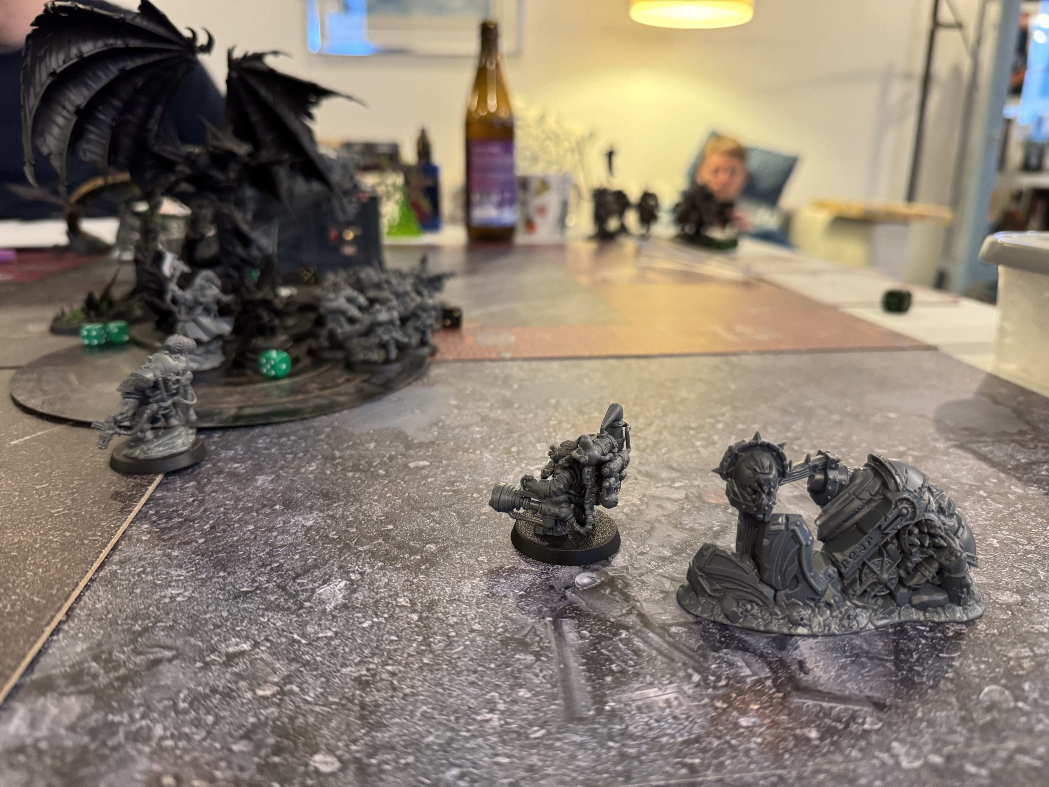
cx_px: 524
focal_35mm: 24
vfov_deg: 56.8
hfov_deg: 71.6
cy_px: 394
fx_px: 727
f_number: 1.78
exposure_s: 1/50
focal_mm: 6.76
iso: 500
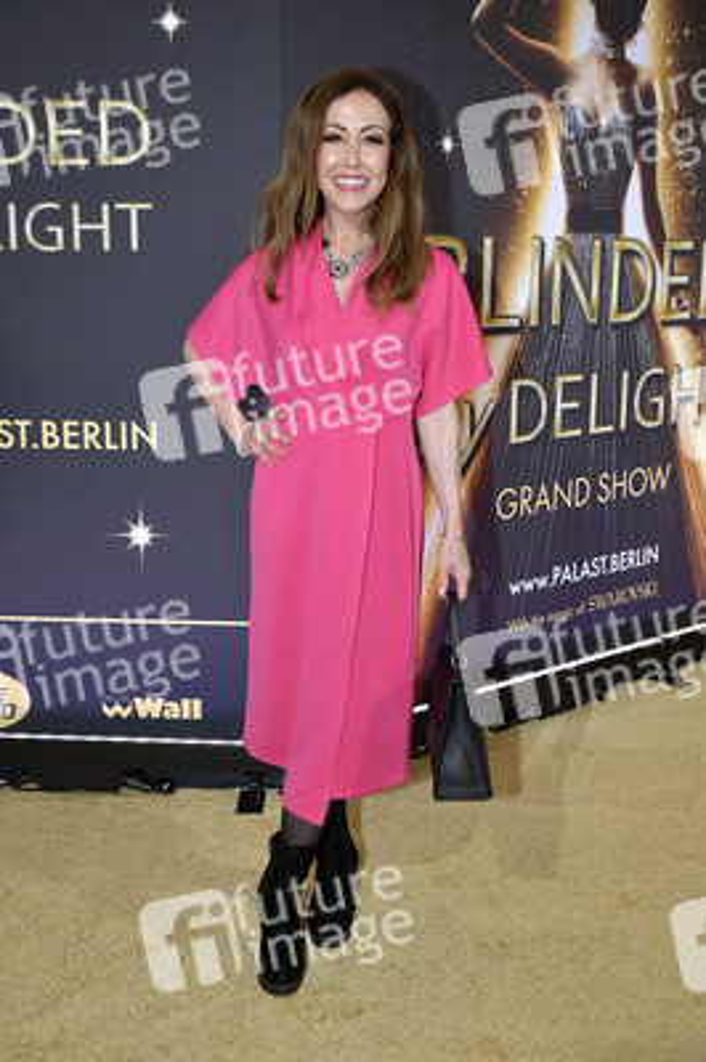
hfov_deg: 33.3
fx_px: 1179
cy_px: 531
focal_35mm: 40
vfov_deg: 48.5
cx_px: 353
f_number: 6.3
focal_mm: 40
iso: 1250
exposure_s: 1/250
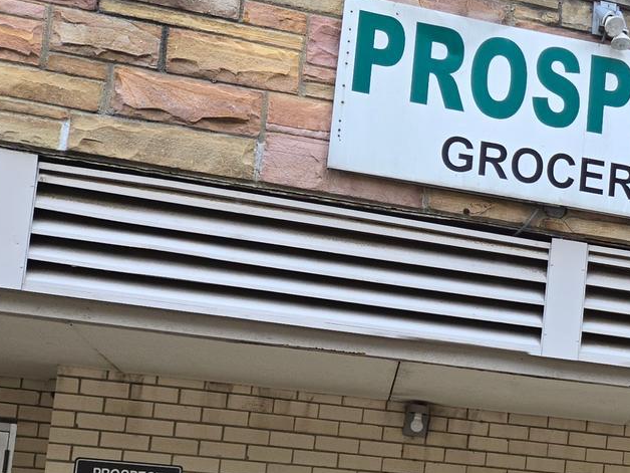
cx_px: 916
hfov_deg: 22.0
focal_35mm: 75
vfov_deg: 19.1
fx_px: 1365
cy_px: 476
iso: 25
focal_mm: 5.4
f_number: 1.8
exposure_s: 1/181
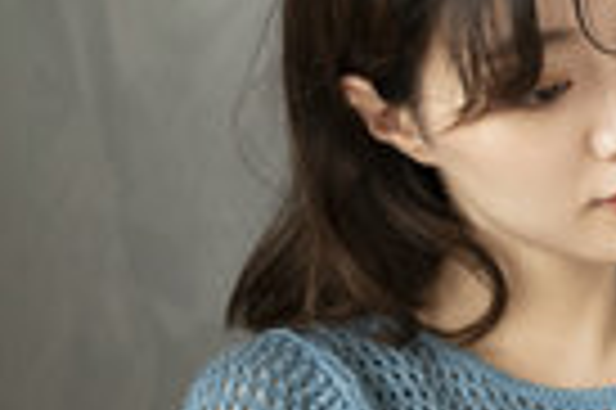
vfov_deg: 9.1
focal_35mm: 151
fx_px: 2581
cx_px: 859
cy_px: 297
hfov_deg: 13.0
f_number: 3.5
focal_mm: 46
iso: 1000
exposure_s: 1/250
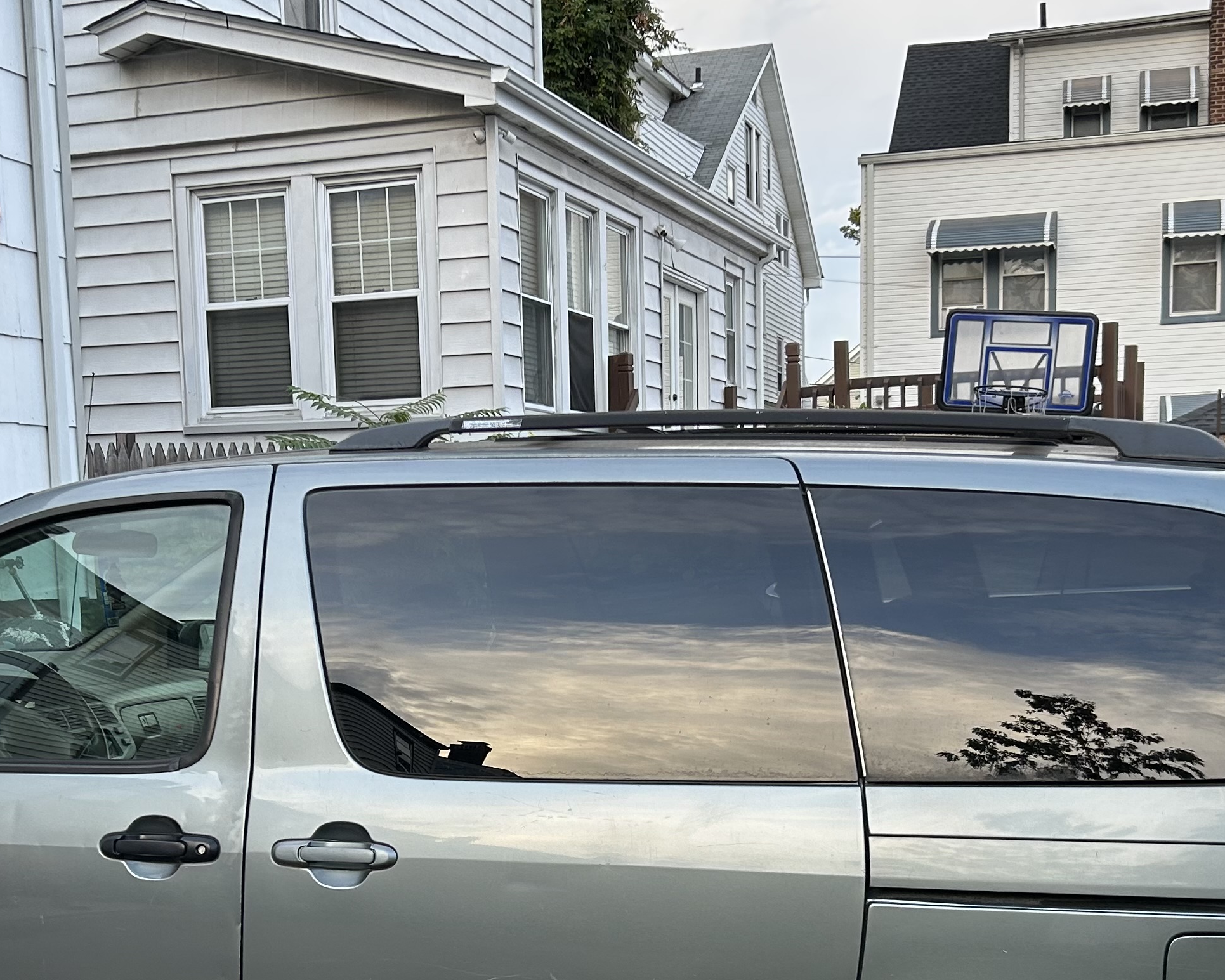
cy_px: 765
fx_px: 1922
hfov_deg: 35.3
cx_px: 547
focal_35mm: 53
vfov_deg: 28.1
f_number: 1.5
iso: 64
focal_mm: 5.7
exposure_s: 1/121
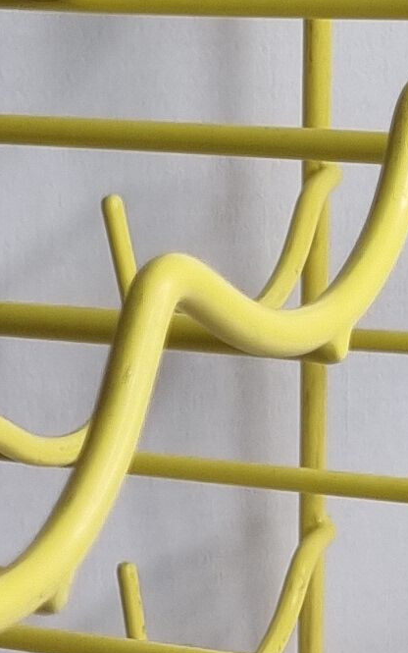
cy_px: 845
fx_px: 2969
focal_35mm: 167
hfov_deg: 7.8
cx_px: -88
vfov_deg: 12.2
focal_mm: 5.4
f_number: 1.8
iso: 50
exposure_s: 1/197
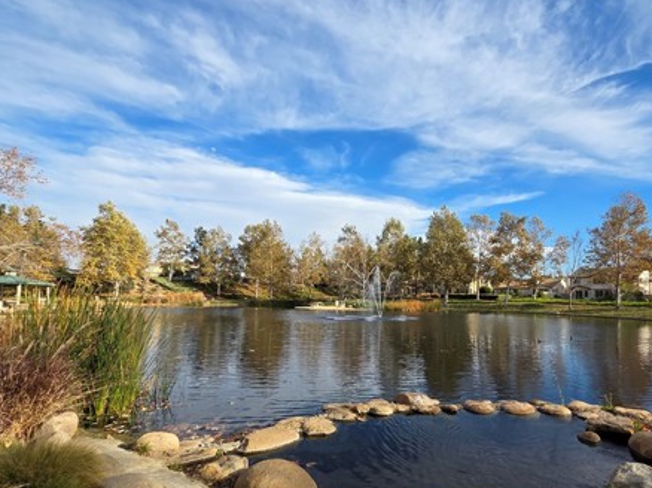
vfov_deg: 68.0
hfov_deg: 83.3
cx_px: 402
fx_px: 358
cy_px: 290
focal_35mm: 19
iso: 50
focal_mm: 2.2
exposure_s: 1/1361
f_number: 2.2
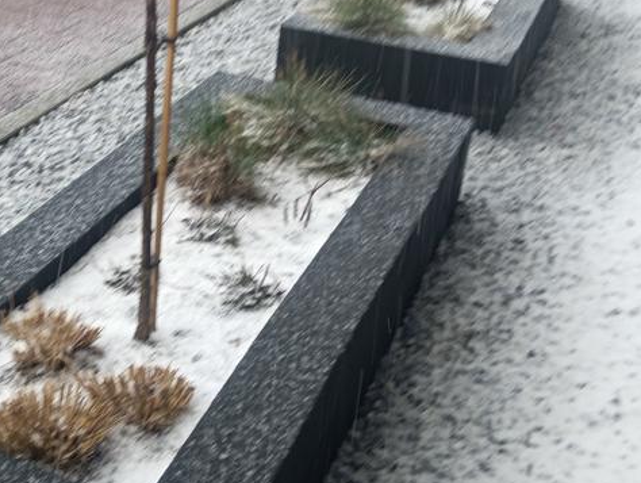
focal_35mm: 57
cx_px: 130
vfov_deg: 25.6
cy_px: 156
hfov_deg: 32.8
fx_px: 1057
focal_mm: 3.98
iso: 80
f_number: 16
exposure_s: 1/50
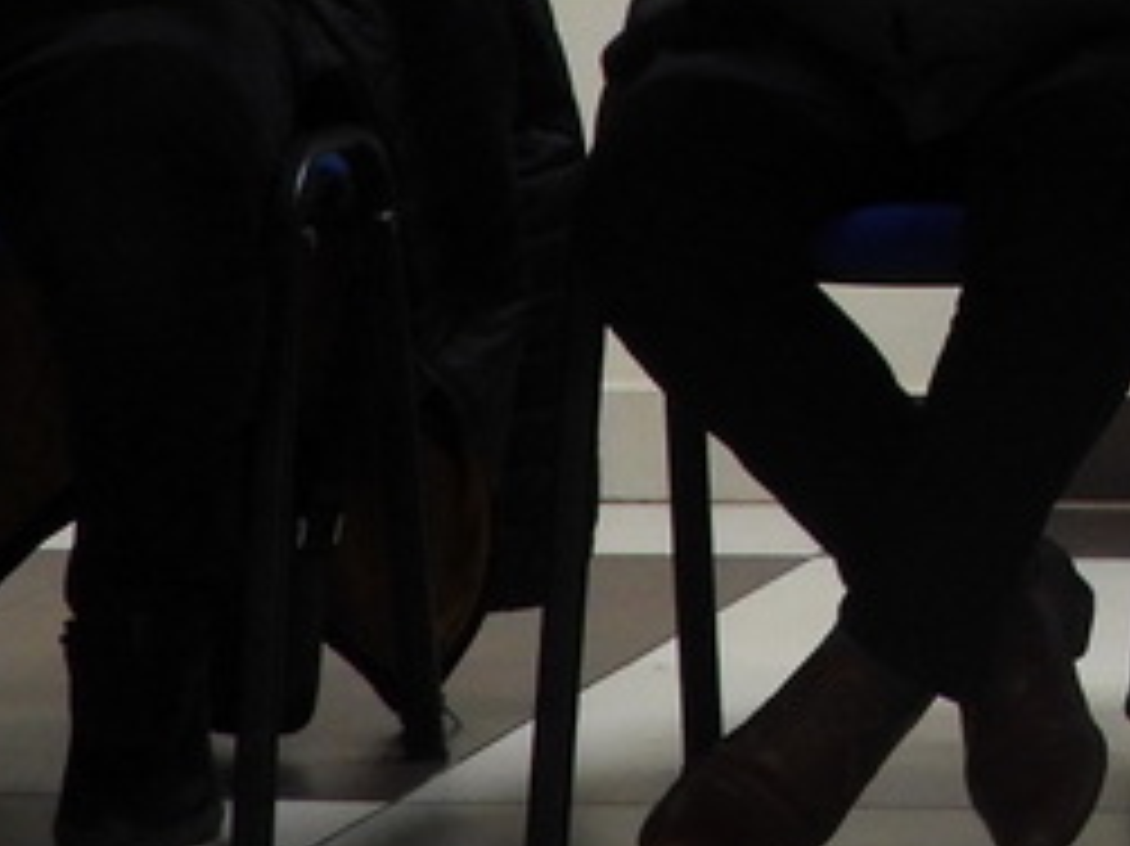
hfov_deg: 7.3
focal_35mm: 263
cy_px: -846
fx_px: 8581
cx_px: 2210
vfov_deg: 5.5
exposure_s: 1/30
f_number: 3.5
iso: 360
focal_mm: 9.8
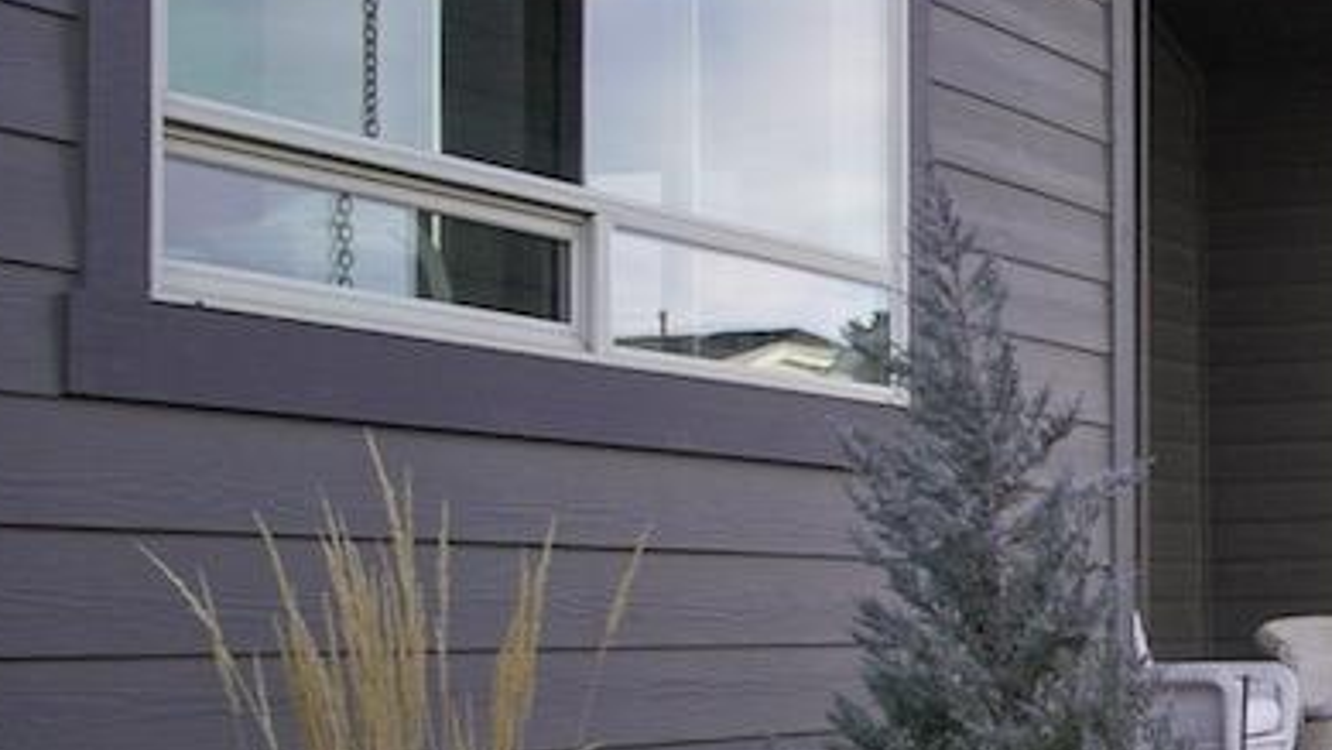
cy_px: 536
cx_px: 2140
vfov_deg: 19.3
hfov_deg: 24.1
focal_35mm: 62
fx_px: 2190
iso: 640
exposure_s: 1/250
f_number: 8
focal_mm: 18
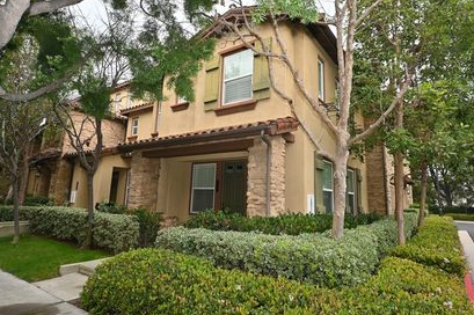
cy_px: 142
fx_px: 289
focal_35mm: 22
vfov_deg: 57.0
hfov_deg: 78.6
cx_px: 245
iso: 180
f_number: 5.6
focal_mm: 12
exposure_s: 1/125
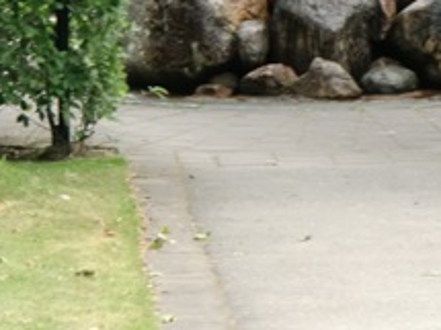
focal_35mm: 313
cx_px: 464
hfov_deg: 6.3
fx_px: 3985
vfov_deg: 4.7
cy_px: -111
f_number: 5
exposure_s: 1/100
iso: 64
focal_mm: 18.8
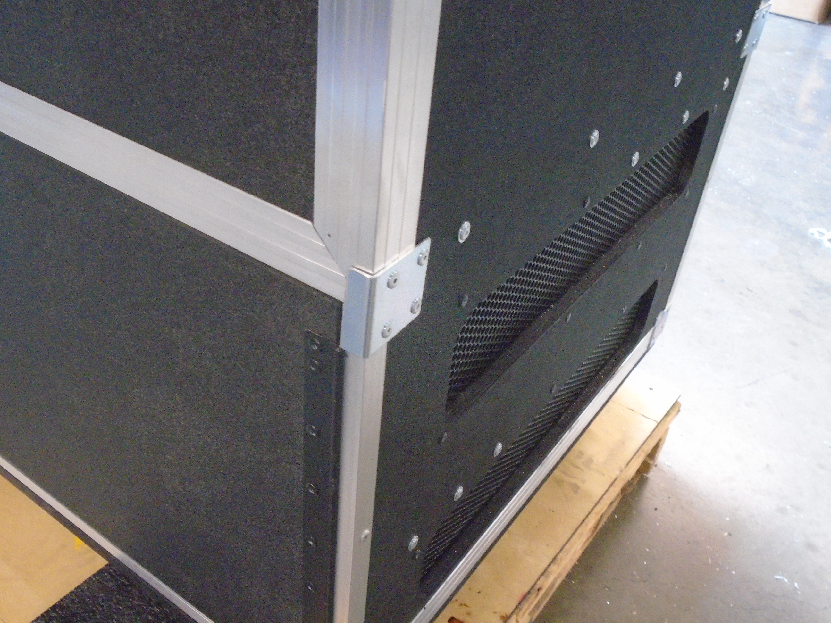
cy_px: 312
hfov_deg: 51.4
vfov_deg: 39.7
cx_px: 416
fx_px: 864
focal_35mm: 36
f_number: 3.8
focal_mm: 6.4
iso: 800
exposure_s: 1/20
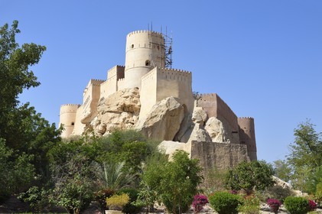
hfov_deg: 38.2
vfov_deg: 25.9
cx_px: 161
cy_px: 107
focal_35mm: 52
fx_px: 465
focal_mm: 52
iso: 200
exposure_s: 1/500
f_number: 9
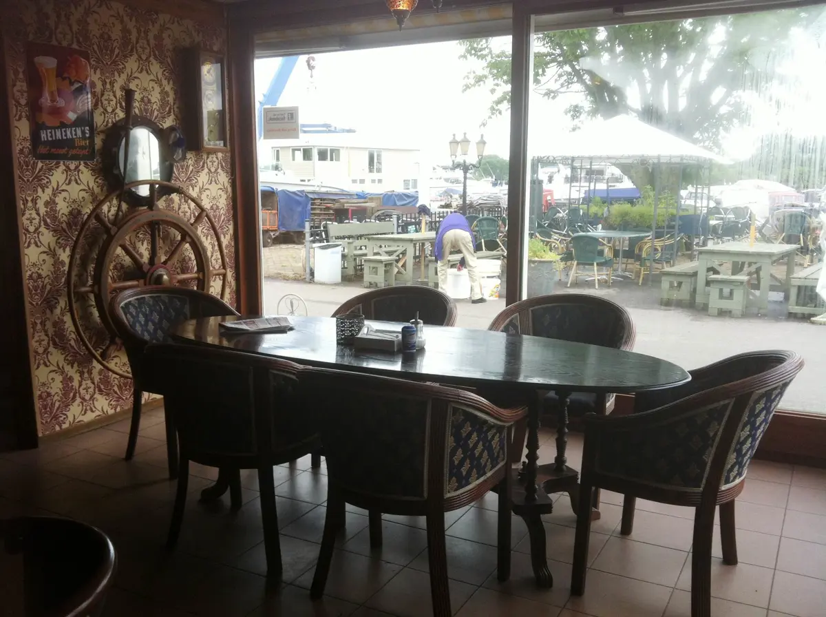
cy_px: 308
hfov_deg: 52.7
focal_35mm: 35
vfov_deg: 40.6
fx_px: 834
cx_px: 413
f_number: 2.8
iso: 80
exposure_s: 1/136
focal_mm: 3.85
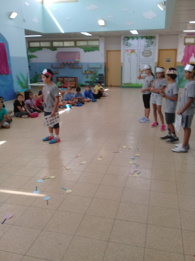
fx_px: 233
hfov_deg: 45.4
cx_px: 98
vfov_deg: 58.4
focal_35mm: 31
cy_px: 130
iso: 50
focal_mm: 3.3
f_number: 2.2
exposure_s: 1/50
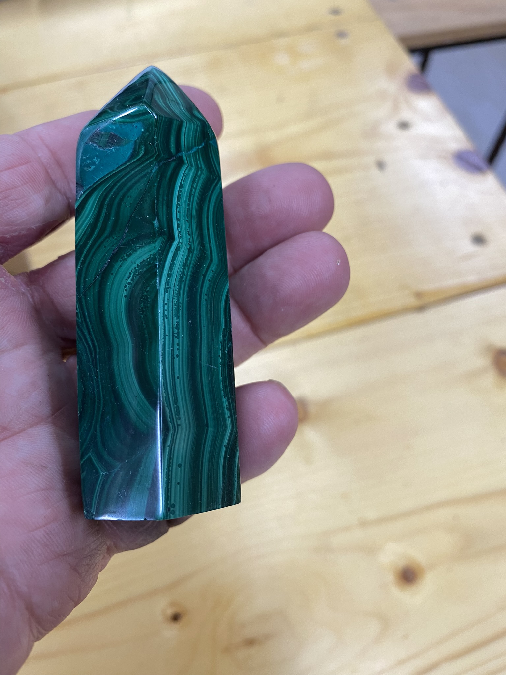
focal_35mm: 25
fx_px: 487
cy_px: 338
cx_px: 253
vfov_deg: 69.4
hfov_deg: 54.9
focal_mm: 4.25
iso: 100
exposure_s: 1/60
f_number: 1.8
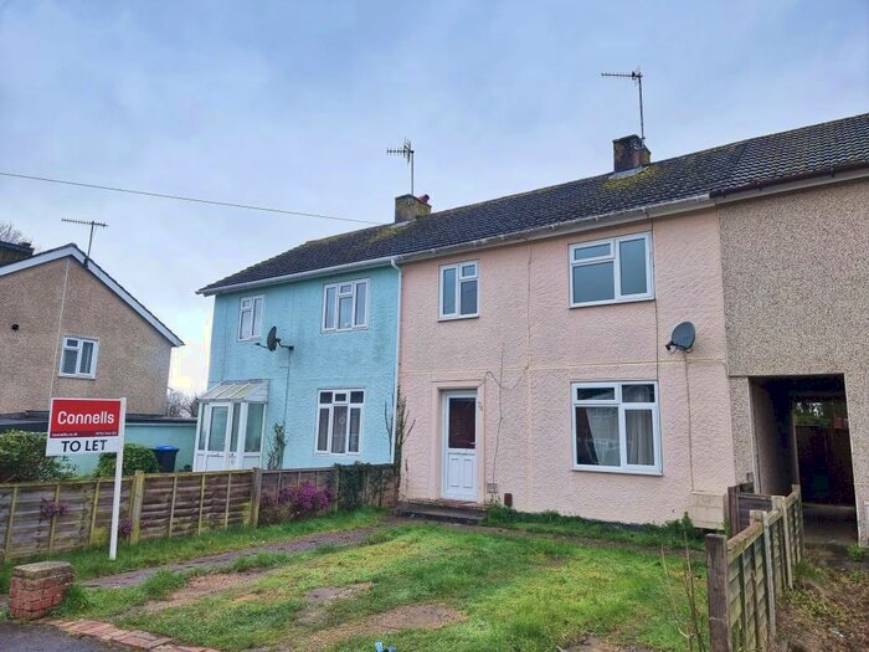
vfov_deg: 56.8
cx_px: 434
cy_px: 326
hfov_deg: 71.6
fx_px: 602
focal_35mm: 24
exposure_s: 1/115
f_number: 1.8
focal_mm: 6.7
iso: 50
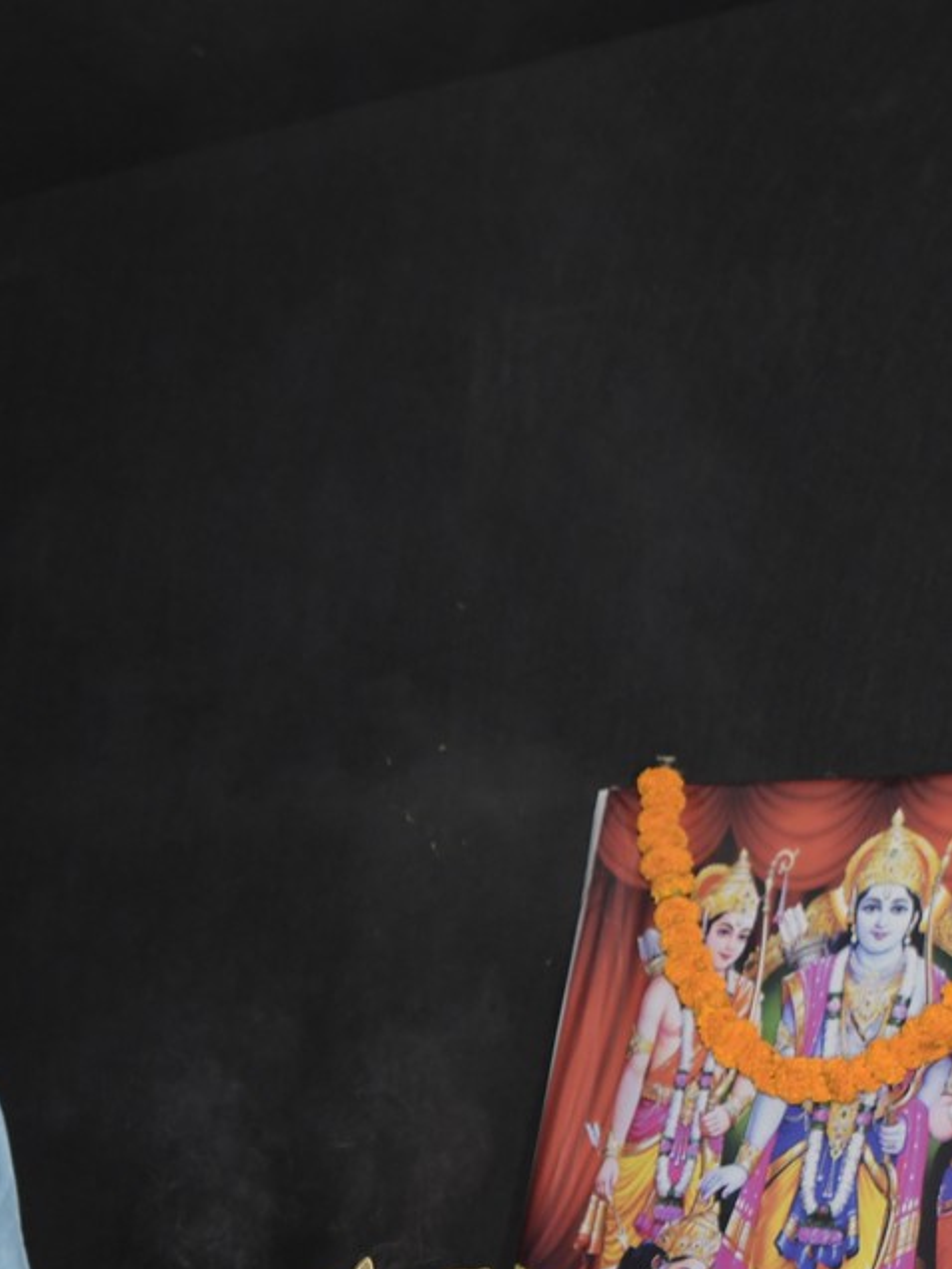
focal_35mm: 81
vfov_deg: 23.3
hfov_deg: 17.2
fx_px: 2969
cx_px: -255
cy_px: 1227
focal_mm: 26
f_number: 3.5
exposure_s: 1/125
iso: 640
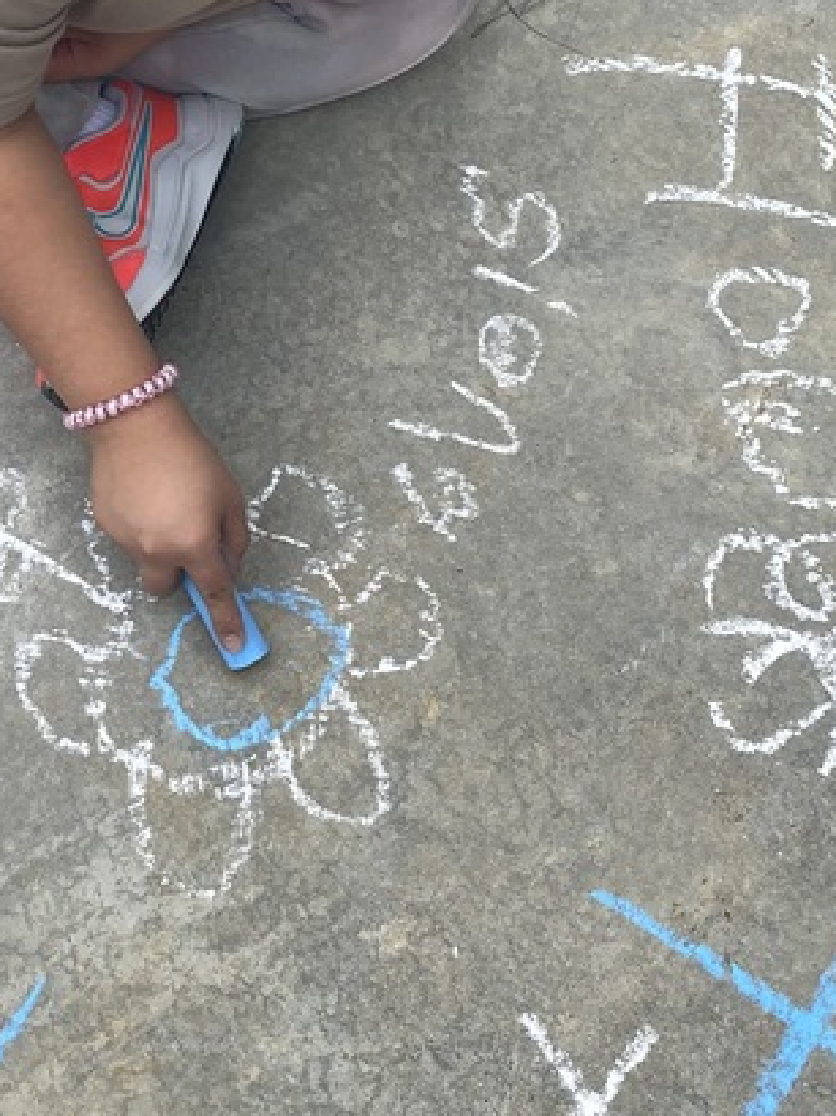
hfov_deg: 21.5
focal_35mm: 65
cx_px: -52
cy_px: 201
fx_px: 2095
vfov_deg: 29.1
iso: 32
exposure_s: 1/858
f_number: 1.8
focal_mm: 4.25
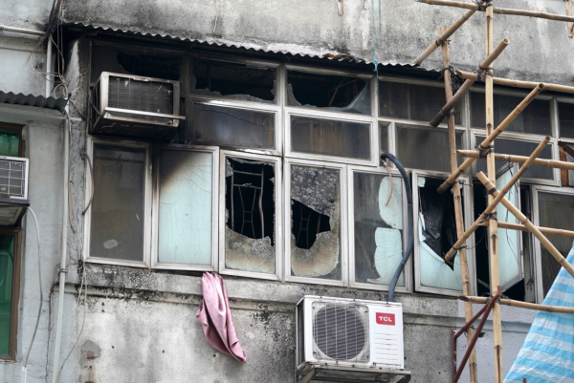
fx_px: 1851
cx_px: 287
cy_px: 192
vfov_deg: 11.8
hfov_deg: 17.6
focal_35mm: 116
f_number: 4
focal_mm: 116
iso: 250
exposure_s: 1/160
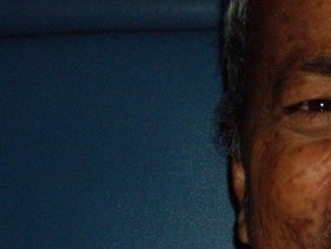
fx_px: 2047
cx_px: 368
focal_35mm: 214
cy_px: 204
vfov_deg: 6.9
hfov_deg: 9.2
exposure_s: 1/100
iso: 400
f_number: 4.6
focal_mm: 15.3
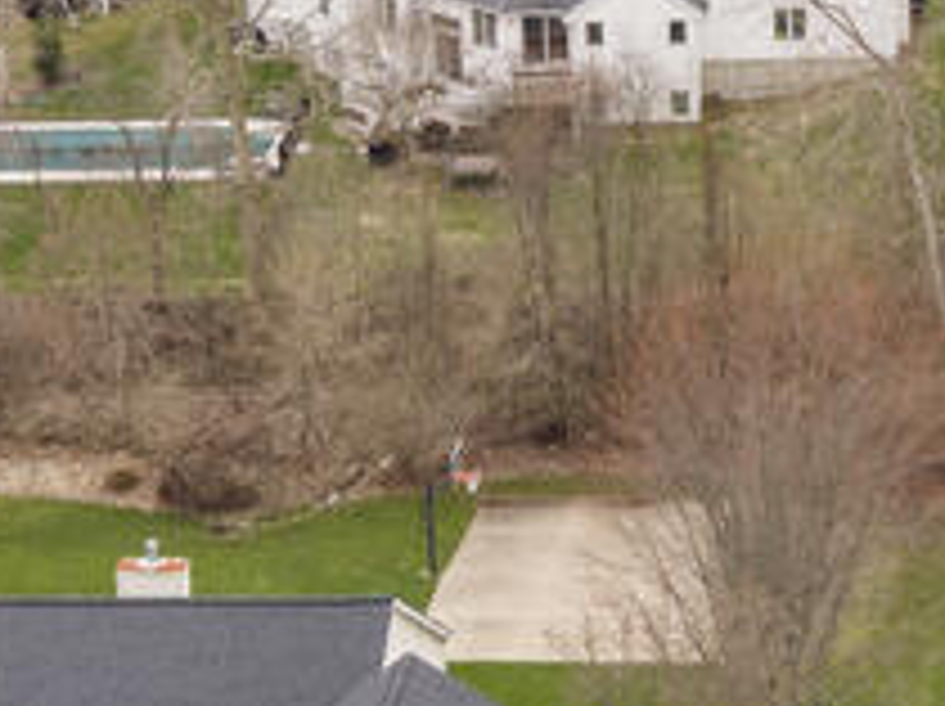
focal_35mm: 154
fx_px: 4199
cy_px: -90
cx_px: 1305
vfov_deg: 9.5
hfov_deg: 12.4
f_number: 5.6
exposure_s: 1/120
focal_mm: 14.45
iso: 100
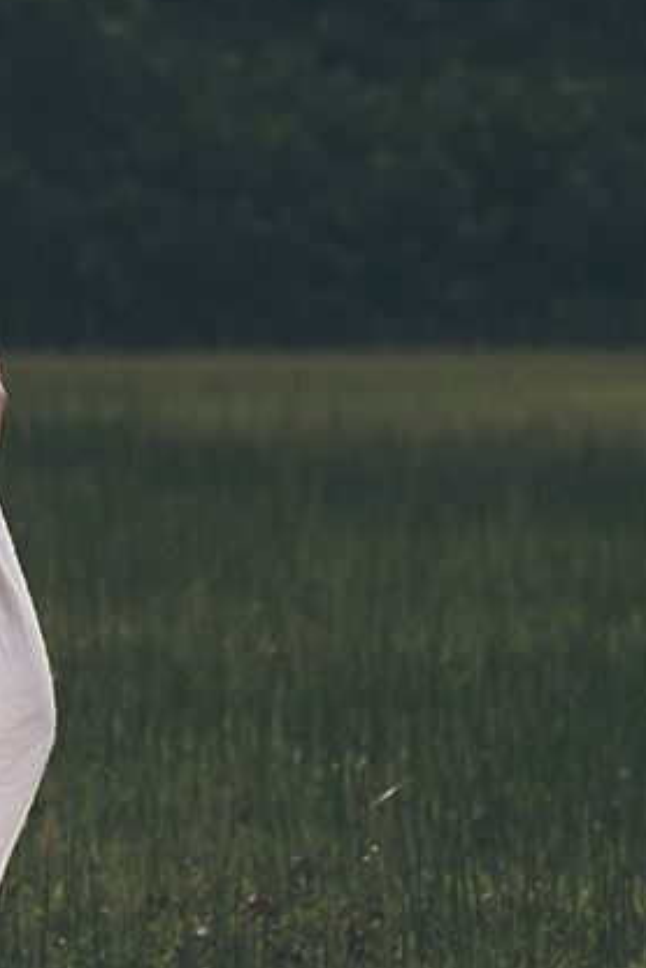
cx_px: -332
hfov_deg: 5.4
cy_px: 146
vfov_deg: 8.2
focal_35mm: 252
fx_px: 6782
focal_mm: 70
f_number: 4.5
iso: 100
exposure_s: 1/160
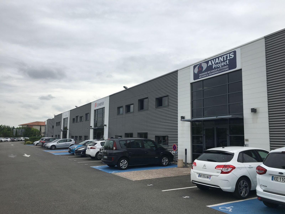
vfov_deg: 48.2
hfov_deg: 61.7
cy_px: 107
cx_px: 142
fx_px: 239
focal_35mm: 29
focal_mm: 4.15
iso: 25
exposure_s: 1/1570
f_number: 2.2
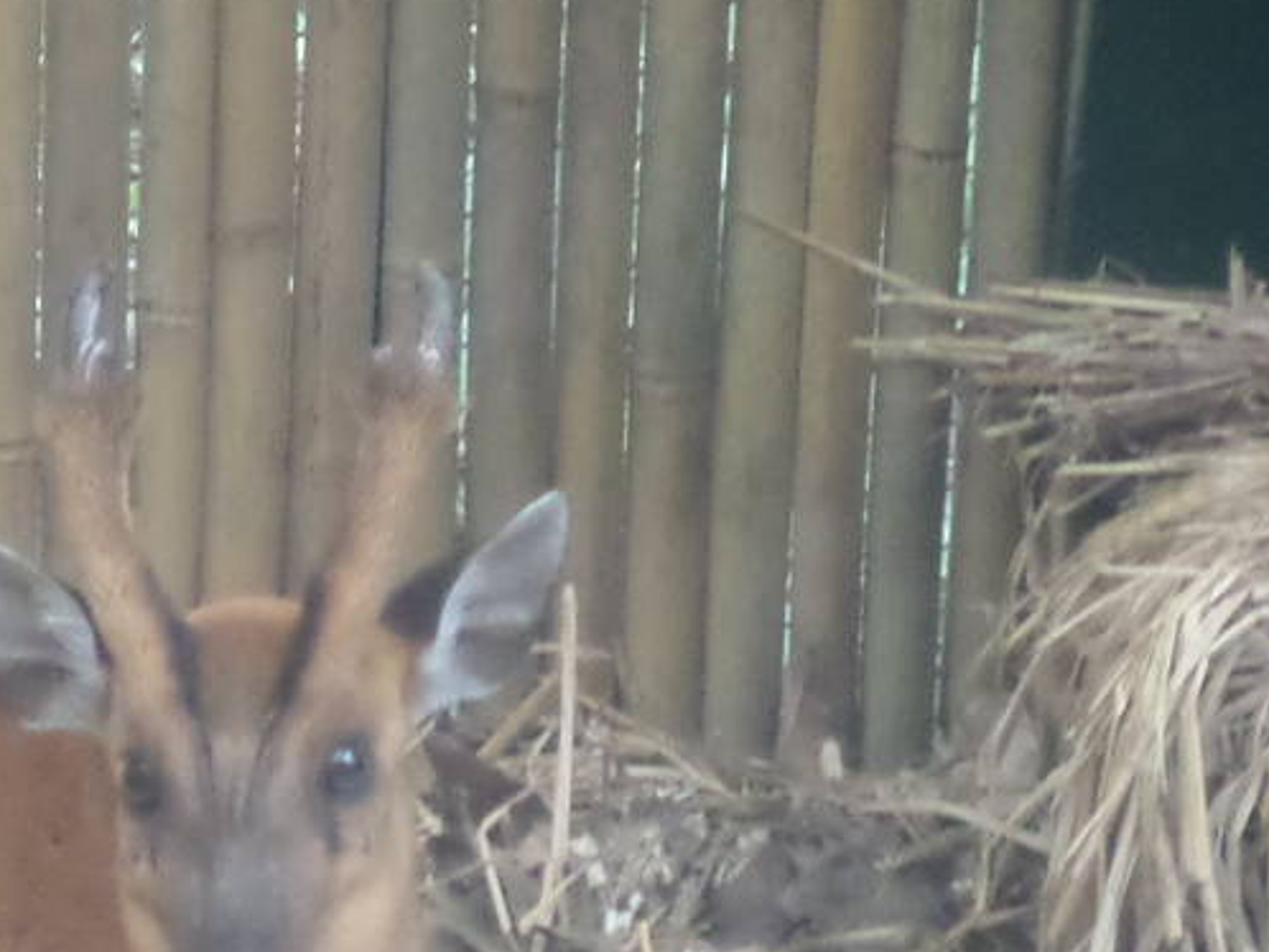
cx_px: 110
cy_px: 1082
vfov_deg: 5.7
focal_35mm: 260
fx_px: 9536
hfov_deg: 7.6
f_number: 4.7
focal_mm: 14.6
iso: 640
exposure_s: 1/45
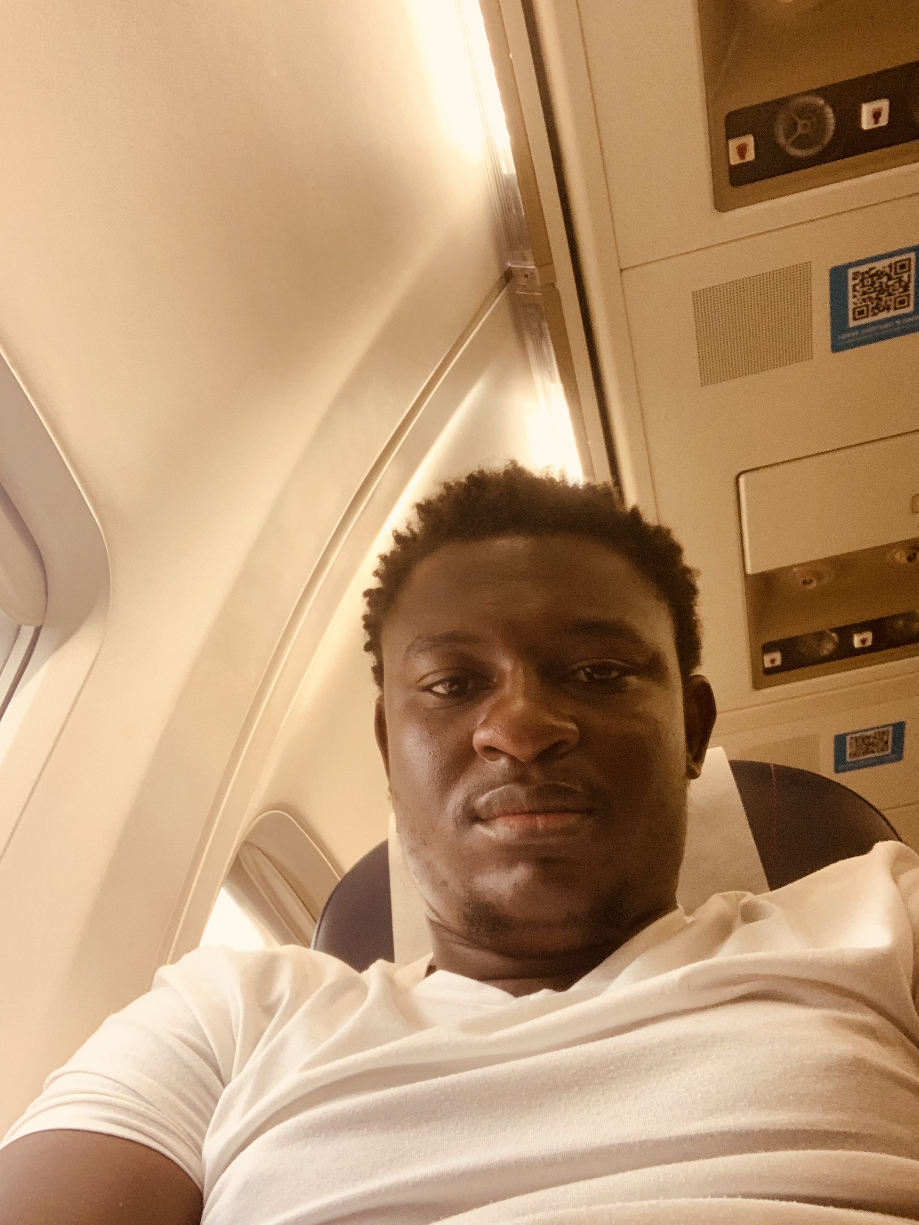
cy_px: 612
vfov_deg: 56.8
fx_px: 1133
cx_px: 460
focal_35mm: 32
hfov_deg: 44.2
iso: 320
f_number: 2.2
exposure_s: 1/39
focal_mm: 2.87
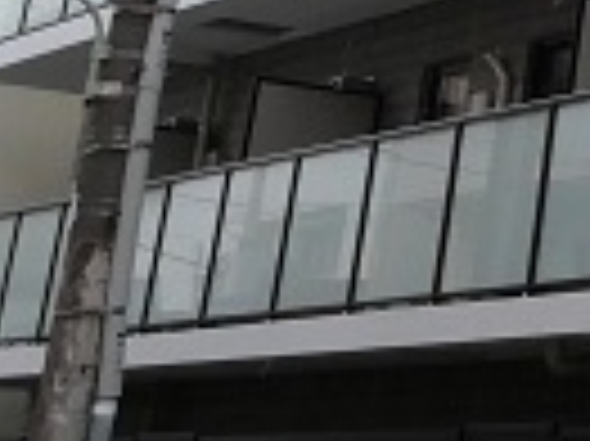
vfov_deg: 11.6
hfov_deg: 13.0
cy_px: -288
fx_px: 2043
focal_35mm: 120
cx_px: 1356
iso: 800
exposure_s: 1/250
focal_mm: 8
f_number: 5.6
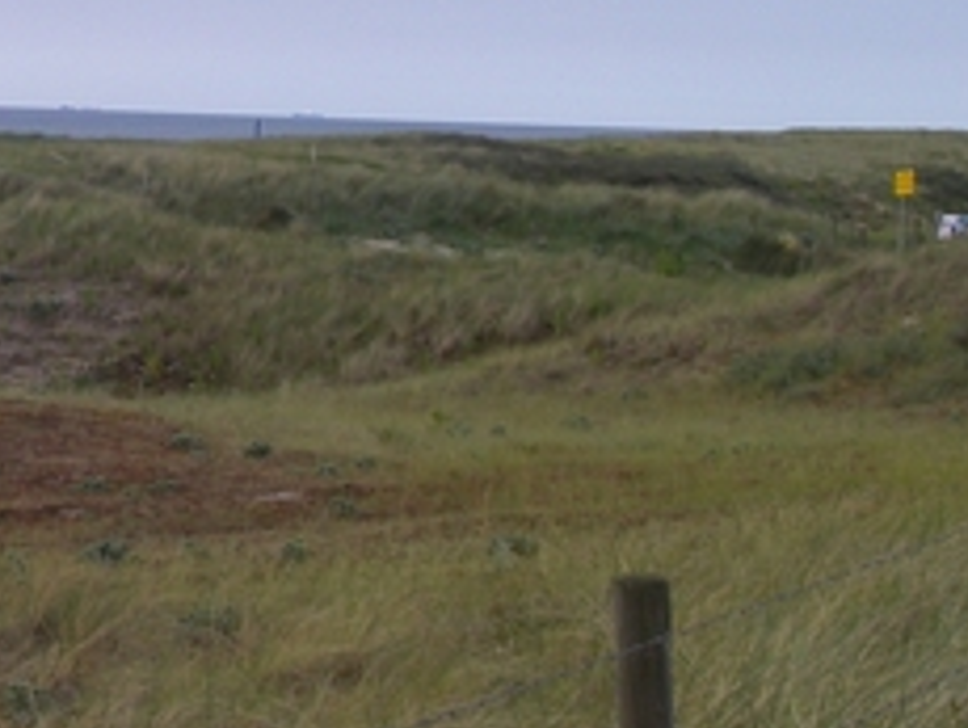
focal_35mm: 99
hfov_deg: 19.0
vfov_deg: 14.8
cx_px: -93
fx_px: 2771
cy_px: 42
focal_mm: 6.3
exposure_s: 1/160
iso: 64
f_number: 6.6
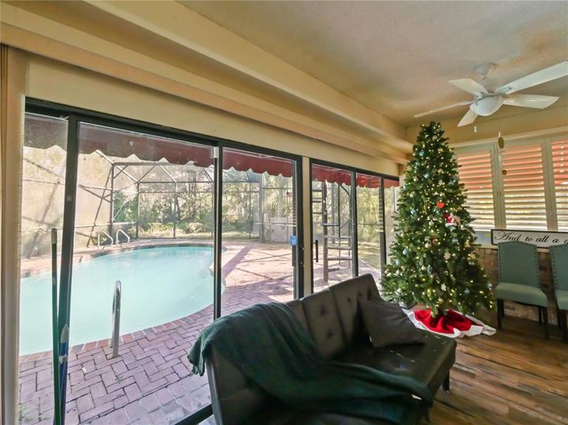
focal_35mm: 14
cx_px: 284
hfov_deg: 102.1
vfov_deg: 85.6
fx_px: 230
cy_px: 212
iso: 2500
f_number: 4
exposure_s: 1/125
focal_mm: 7
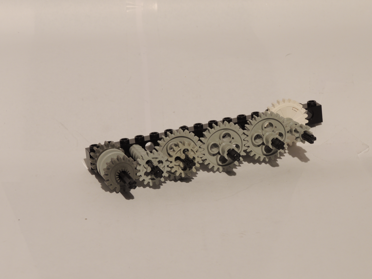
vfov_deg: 11.0
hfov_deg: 14.6
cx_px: 186
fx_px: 1451
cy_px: 140
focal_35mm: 135
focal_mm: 24
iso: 100
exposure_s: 1/2.5
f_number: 6.8
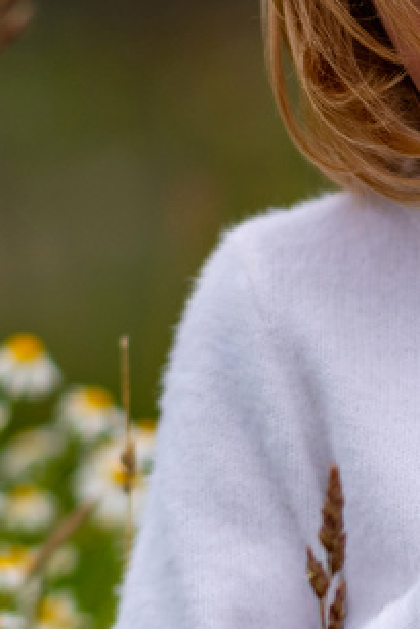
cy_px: 779
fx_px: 8372
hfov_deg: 2.9
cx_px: 552
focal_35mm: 479
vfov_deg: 4.3
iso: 100
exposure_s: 1/1600
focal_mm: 105
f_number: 1.4
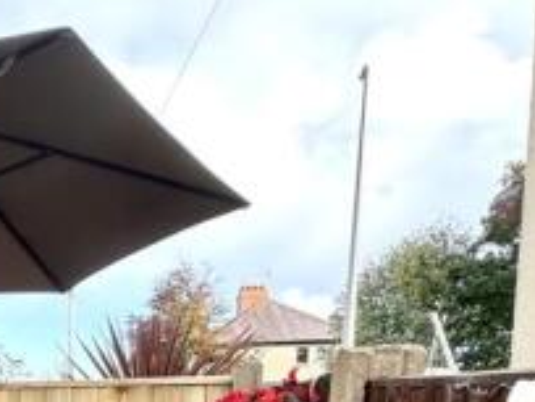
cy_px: 482
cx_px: -111
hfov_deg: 36.1
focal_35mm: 40
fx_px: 618
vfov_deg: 30.5
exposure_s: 1/383
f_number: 2.2
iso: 64
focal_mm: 2.22
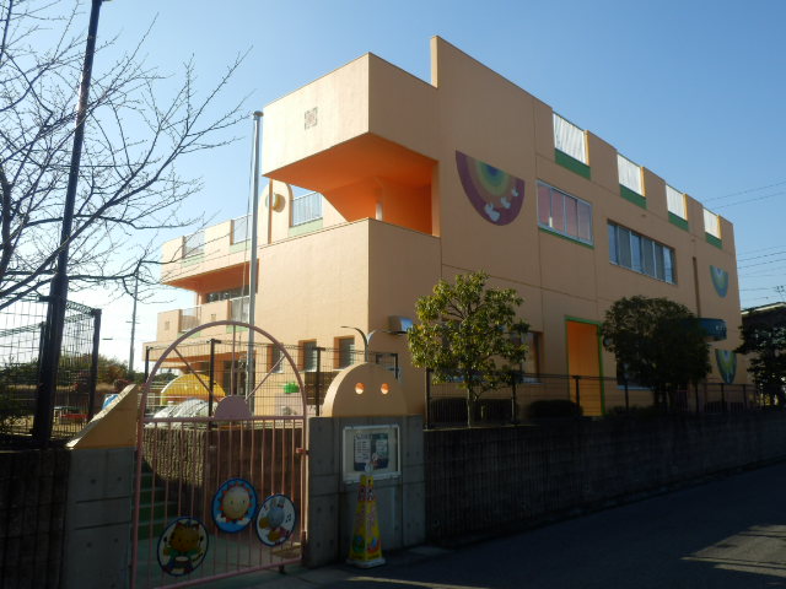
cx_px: 393
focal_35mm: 33
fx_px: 749
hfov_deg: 55.4
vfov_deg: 42.9
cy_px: 294
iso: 80
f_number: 3.7
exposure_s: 1/800
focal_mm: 5.9
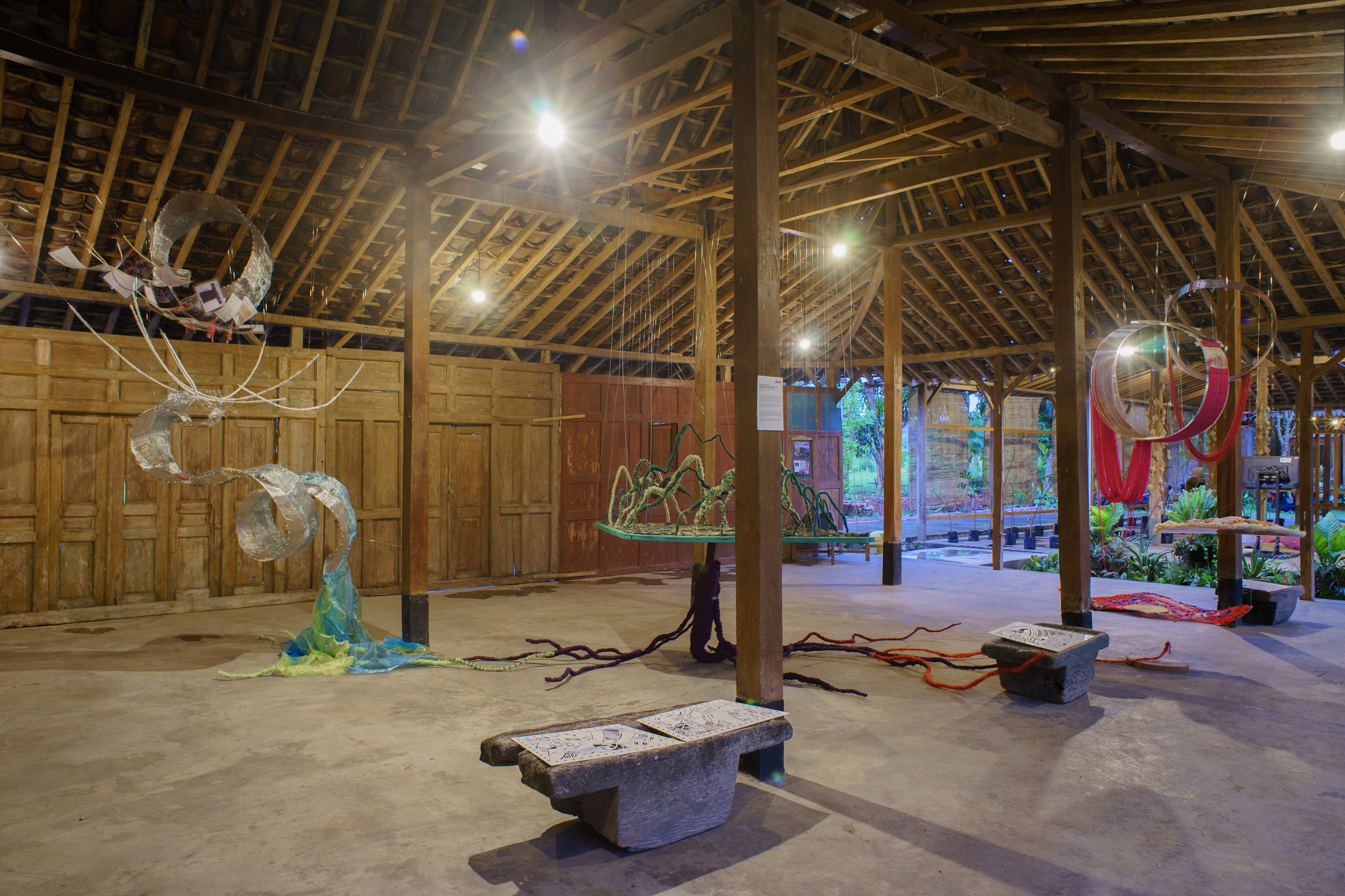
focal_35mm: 24
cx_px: 672
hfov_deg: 73.7
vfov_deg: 53.1
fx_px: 897
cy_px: 448
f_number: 8
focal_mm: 24
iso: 640
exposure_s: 1/1.67
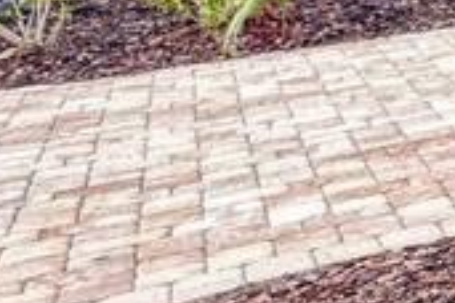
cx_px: 1344
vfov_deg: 14.0
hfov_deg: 11.8
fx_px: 1137
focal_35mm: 90
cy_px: -182
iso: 250
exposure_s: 1/200
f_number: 7.1
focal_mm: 15
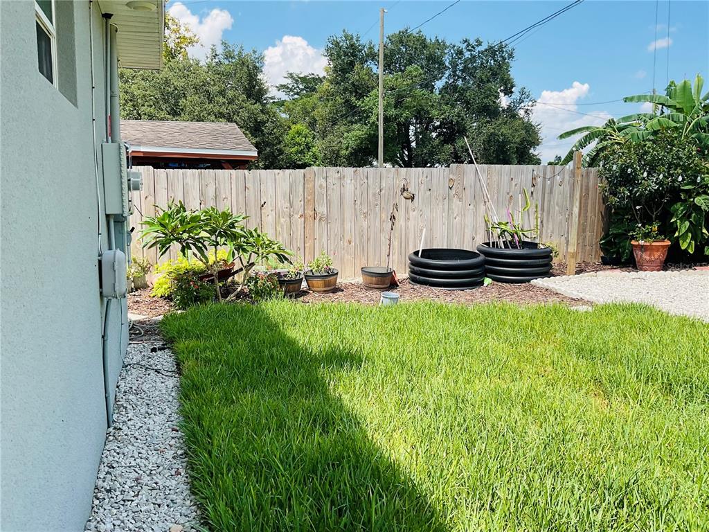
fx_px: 594
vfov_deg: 48.2
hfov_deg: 61.7
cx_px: 354
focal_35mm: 29
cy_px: 266
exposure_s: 1/997
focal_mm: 3
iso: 16
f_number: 1.8
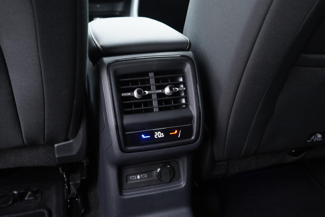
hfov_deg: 53.1
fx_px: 325
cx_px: 162
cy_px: 108
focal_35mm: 36
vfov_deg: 36.9
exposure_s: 1/40
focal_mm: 24
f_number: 2.8
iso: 1000
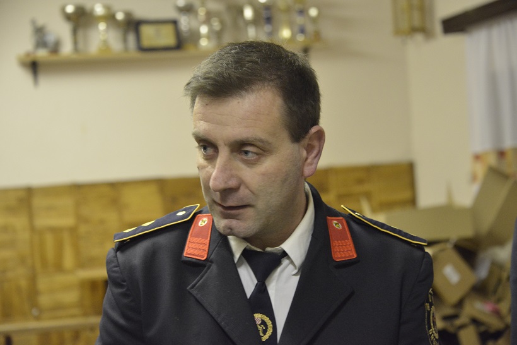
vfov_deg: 15.2
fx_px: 1292
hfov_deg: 22.6
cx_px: 258
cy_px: 172
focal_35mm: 90
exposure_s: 1/30
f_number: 5.3
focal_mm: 90
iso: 6400
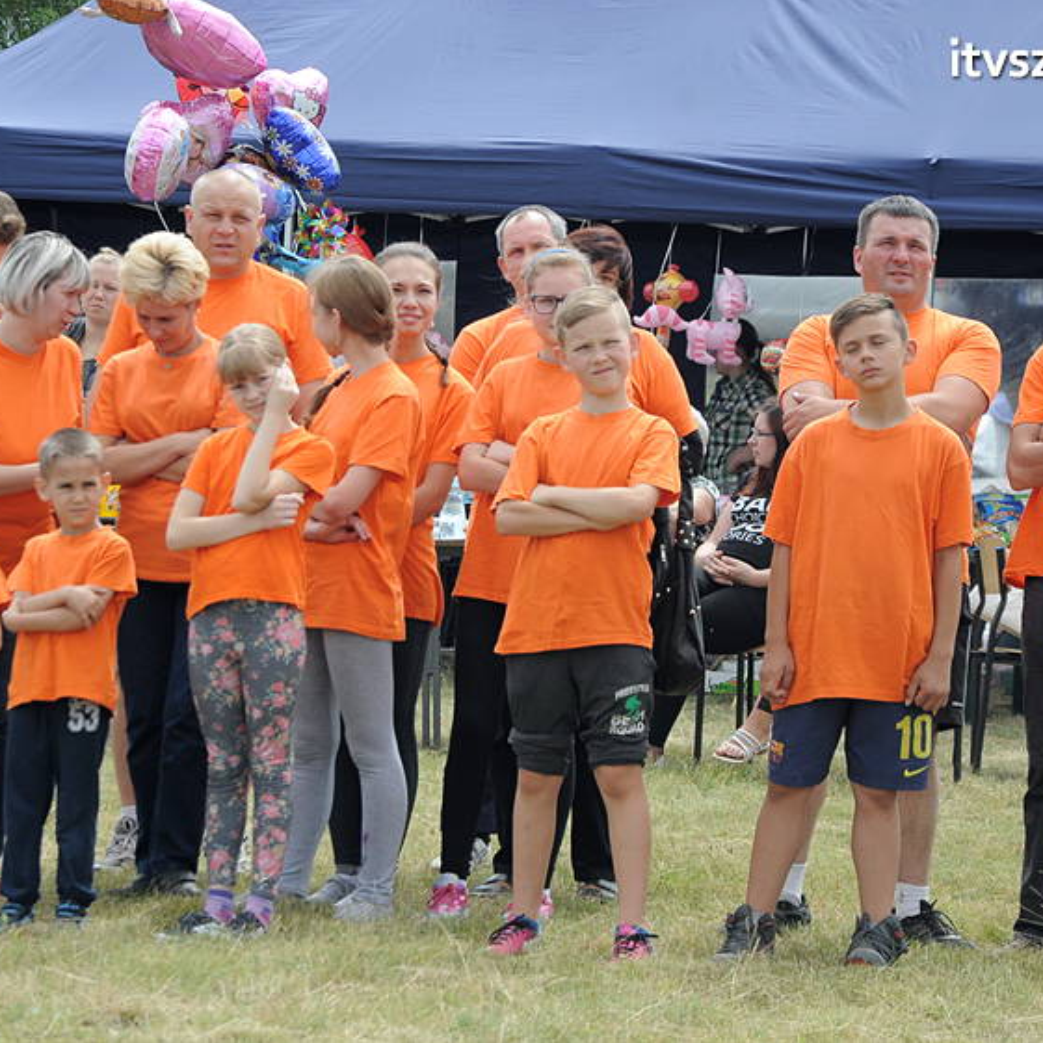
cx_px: 465
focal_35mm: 203
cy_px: 522
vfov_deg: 8.6
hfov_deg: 8.6
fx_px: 6908
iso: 500
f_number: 7.1
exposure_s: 1/800
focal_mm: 105
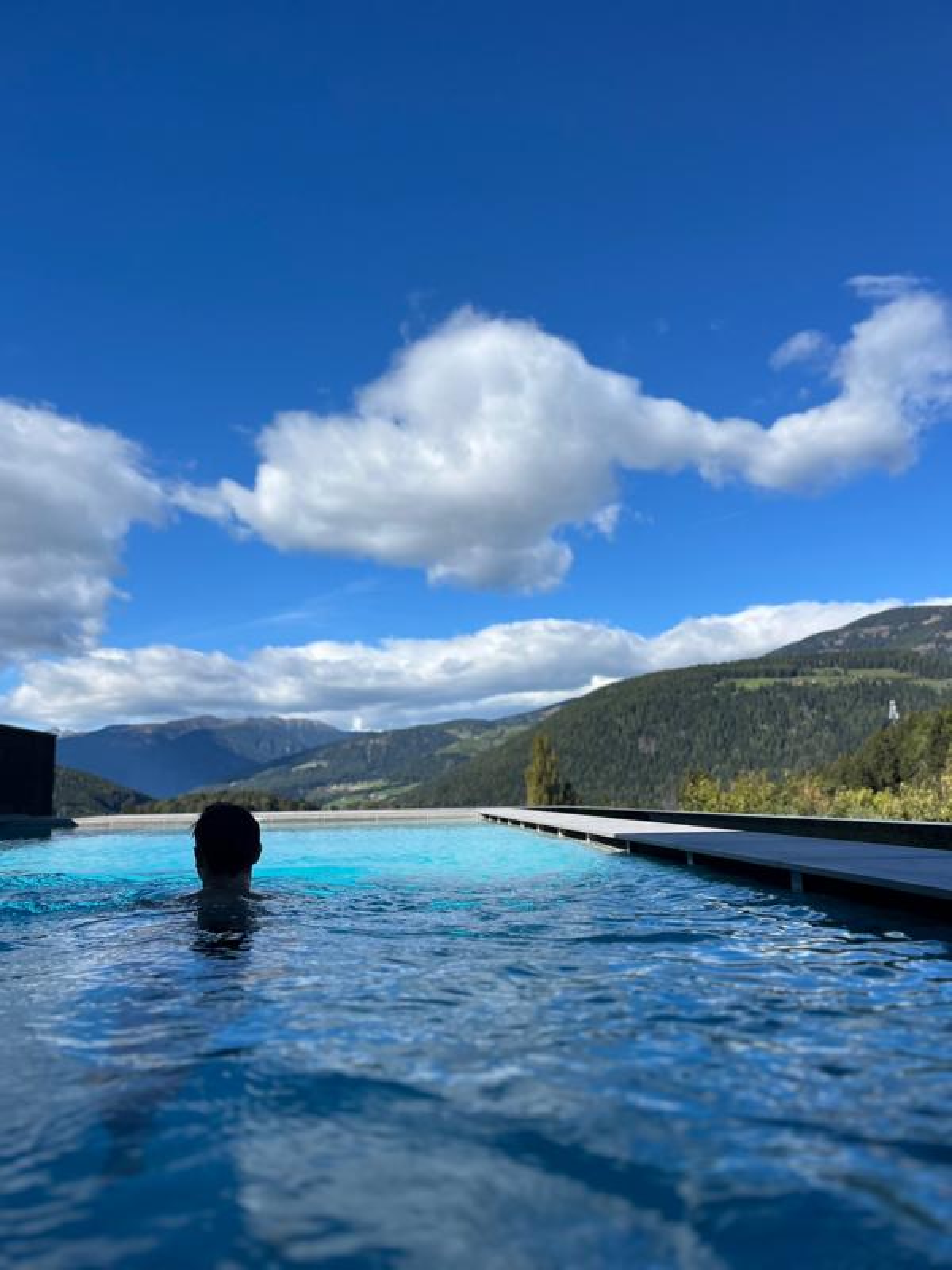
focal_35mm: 26
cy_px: 635
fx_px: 953
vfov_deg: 67.3
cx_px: 476
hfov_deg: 53.1
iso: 50
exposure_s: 1/4149
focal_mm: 5.1
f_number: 1.6
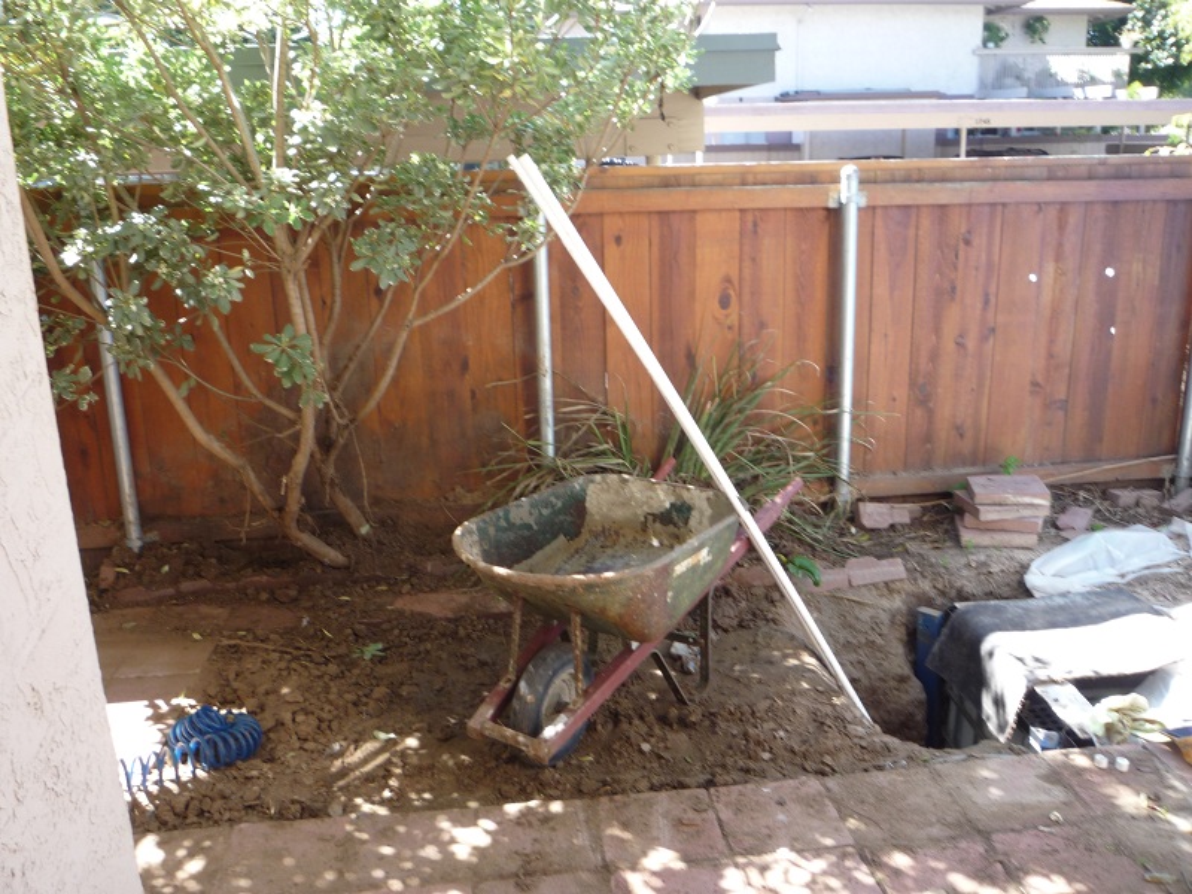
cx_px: 596
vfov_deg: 46.8
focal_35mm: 30
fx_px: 1033
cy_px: 447
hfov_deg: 60.0
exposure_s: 1/60
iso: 100
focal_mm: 5.2
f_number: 3.3
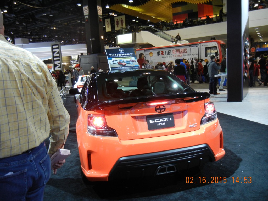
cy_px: 100
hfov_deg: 60.0
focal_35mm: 30
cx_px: 134
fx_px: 232
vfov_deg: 46.8
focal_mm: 5.4
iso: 400
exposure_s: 1/49.7
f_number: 3.5
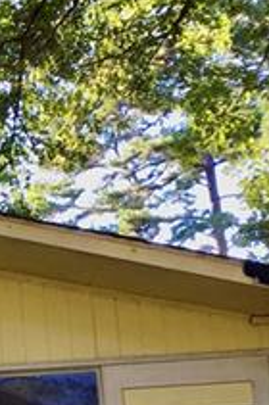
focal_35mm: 110
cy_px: 424
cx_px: -96
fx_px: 1237
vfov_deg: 18.1
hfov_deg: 12.0
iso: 25
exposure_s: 1/120
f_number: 2.2
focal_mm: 4.15
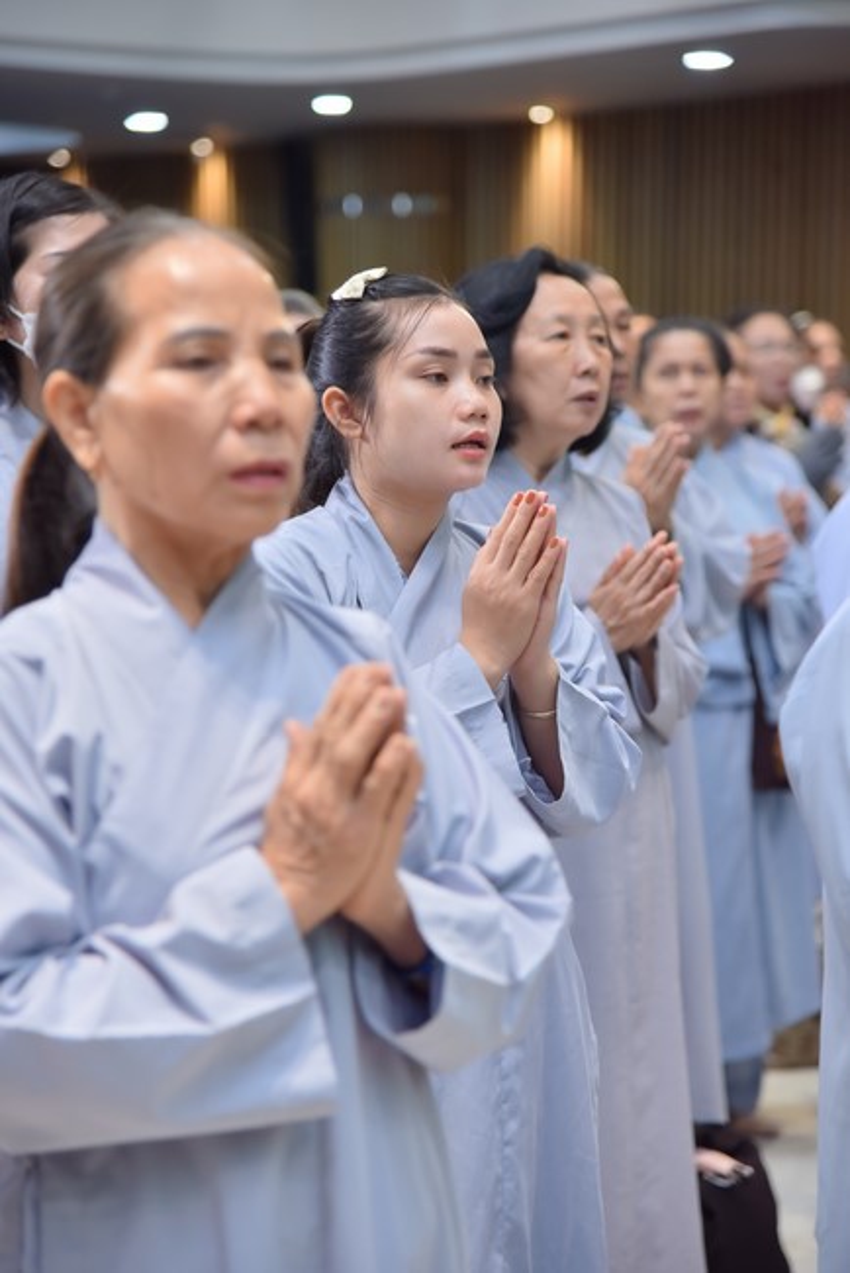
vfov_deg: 19.4
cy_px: 636
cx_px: 425
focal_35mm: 105
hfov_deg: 13.1
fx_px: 3715
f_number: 4.5
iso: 1000
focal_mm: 105
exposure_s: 1/125
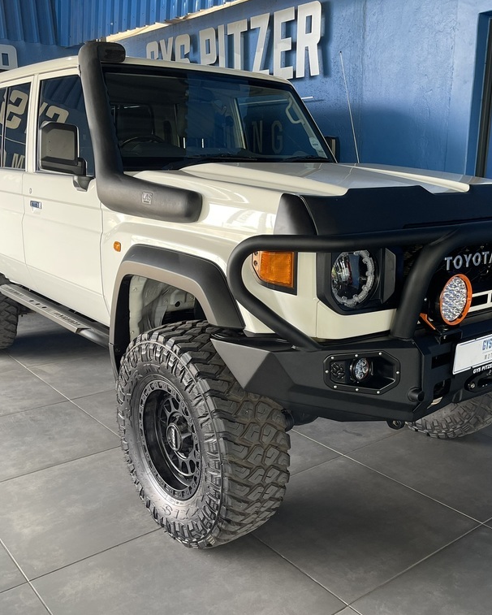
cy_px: 311
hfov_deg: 44.5
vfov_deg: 54.2
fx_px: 600
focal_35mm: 33
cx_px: 266
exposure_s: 1/100
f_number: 1.6
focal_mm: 5.1
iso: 125
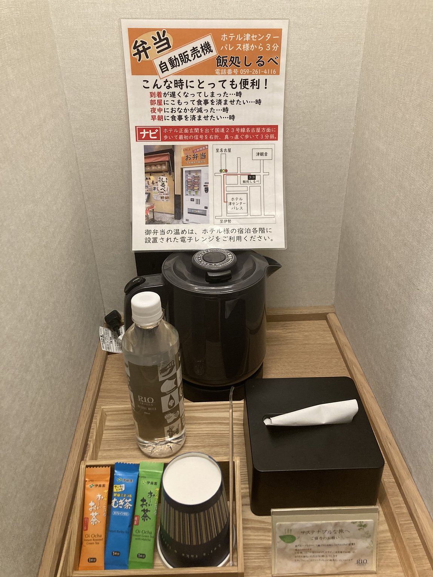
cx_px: 216
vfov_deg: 63.4
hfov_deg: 49.7
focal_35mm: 28
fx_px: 467
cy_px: 288
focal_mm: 3.99
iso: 125
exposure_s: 1/60
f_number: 1.8
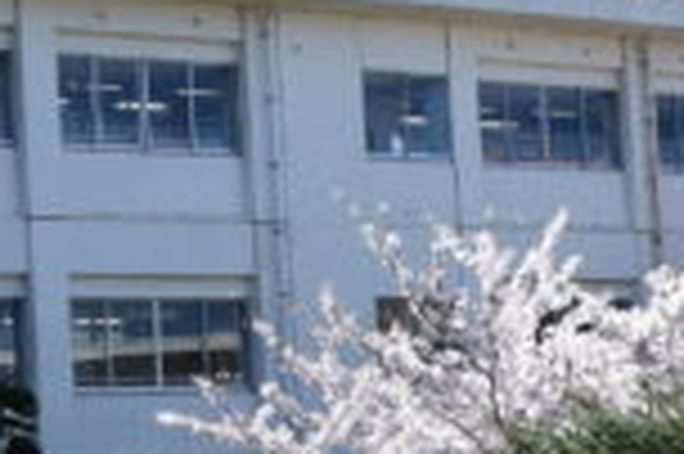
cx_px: 50
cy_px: 267
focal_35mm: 152
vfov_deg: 9.0
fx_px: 2885
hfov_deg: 13.4
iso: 400
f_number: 10
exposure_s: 1/320
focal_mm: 20
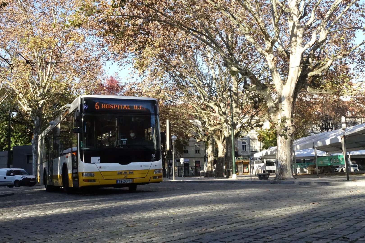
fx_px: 375
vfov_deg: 35.9
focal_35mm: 37
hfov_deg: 51.9
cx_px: 182
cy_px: 122
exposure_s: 1/1600
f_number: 8
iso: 4000
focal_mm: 13.7
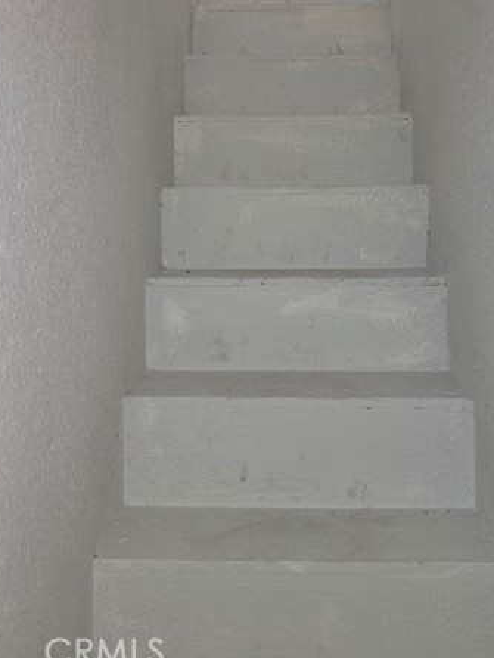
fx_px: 627
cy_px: 201
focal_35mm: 33
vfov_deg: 53.8
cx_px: 261
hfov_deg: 43.0
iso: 80
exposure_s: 1/60
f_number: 1.7
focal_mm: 6.3
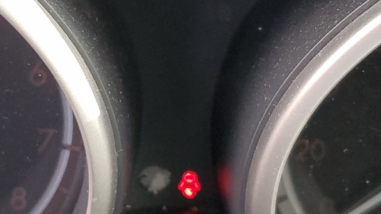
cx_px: 181
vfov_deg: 15.9
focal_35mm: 76
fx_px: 768
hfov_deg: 27.9
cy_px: 98
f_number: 1.5
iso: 97
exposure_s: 1/120
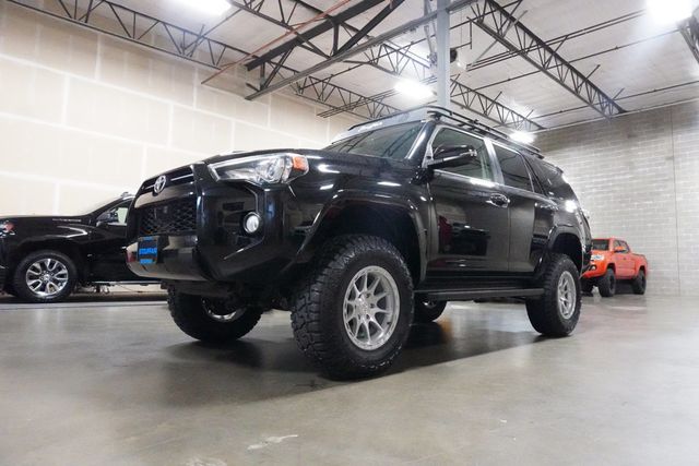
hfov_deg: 73.7
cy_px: 233
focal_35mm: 24
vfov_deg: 53.2
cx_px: 350
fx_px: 466
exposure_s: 1/125
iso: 25600
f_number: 8
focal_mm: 16
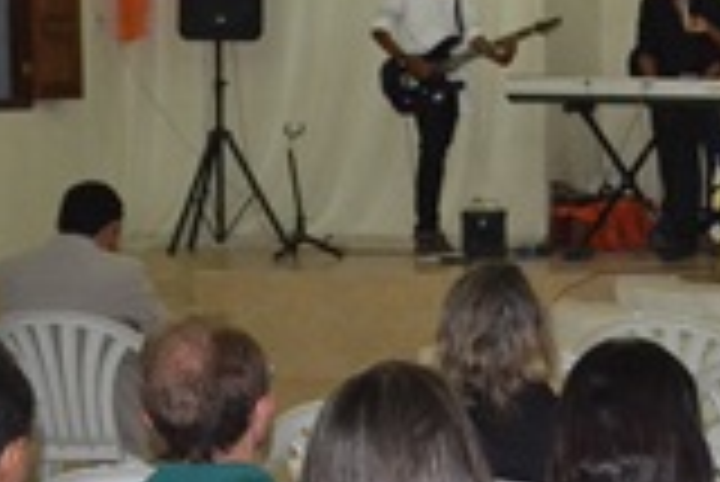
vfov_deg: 8.2
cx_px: 814
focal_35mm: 168
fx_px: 3363
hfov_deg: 12.0
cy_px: 291
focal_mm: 40
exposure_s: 1/60
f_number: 5.3
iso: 3200
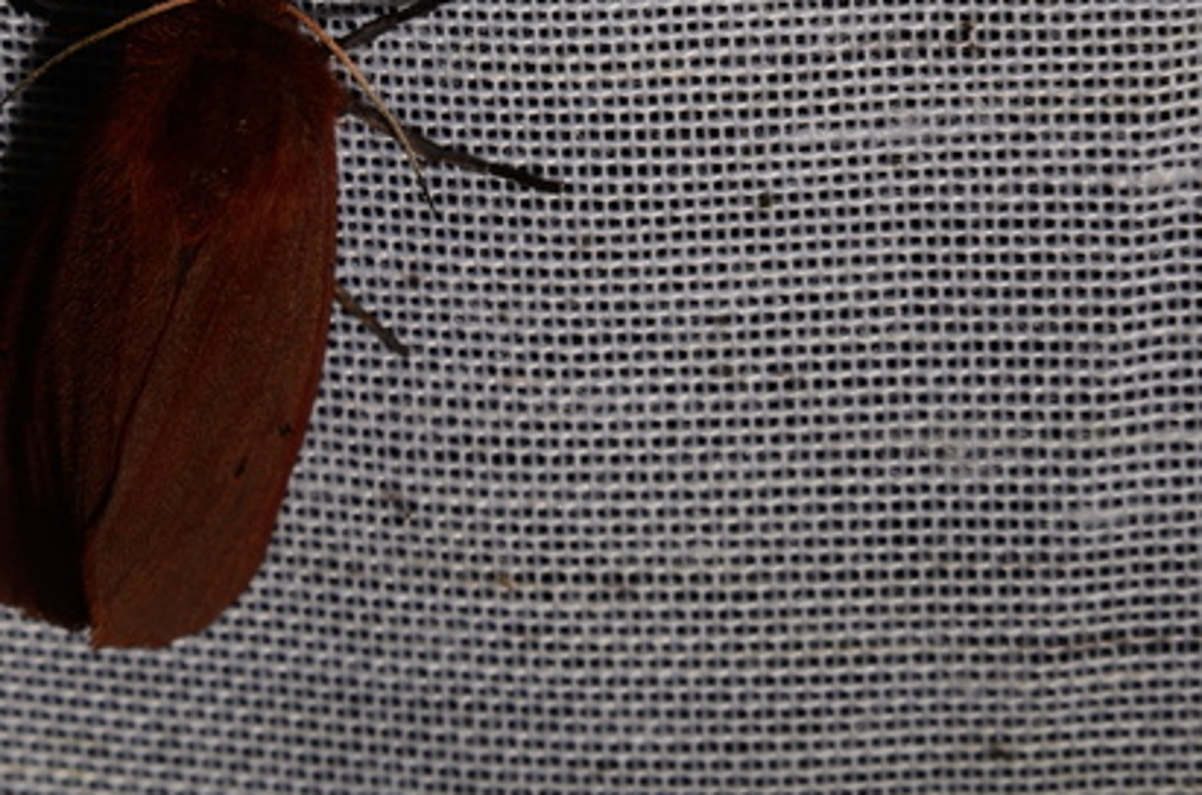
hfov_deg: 8.4
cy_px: 231
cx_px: 307
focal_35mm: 246
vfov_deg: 5.6
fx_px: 8193
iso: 100
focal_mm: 85
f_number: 25
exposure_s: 1/60
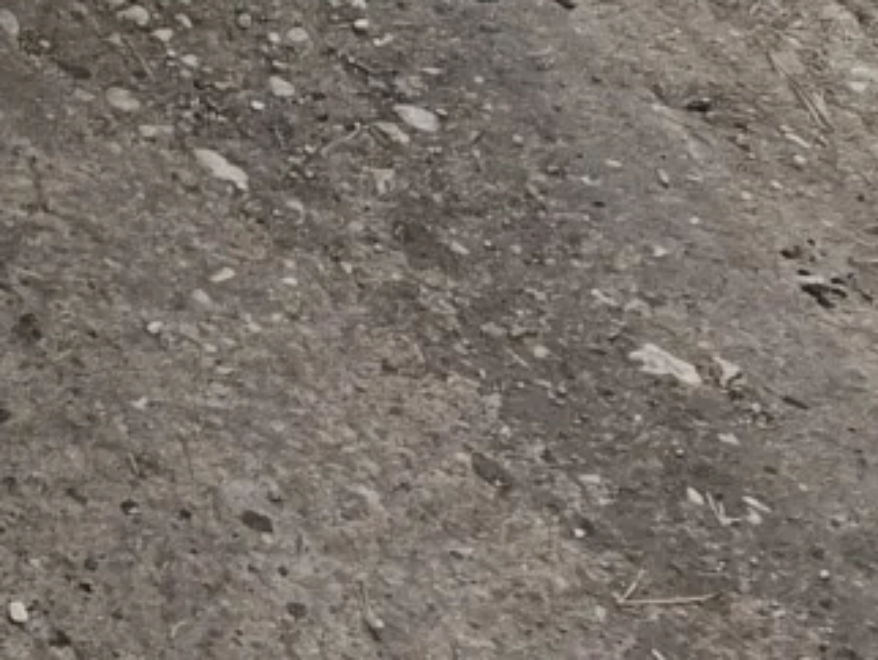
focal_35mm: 137
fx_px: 3477
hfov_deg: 11.6
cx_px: -1276
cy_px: -1085
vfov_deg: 9.3
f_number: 1.8
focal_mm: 5.54
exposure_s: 1/386
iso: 50
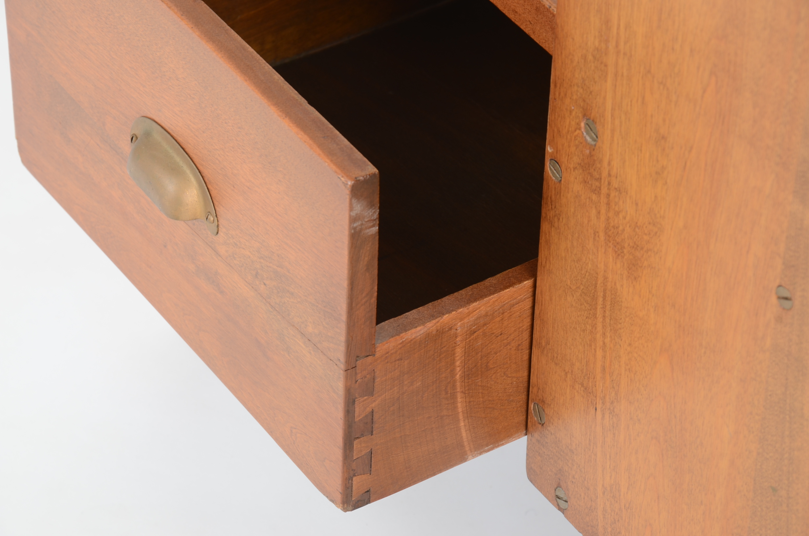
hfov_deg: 13.1
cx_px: 404
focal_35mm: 158
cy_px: 268
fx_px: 3532
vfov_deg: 8.7
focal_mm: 105
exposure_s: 1/100
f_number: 10
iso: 160
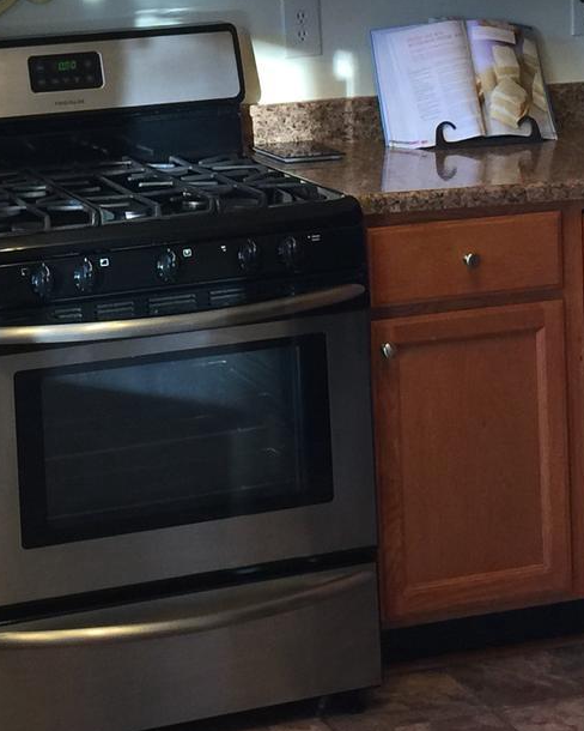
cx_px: 103
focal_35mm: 95
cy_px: -61
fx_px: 2052
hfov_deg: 16.1
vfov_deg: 19.4
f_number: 2.2
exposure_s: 1/15
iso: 40
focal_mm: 4.15
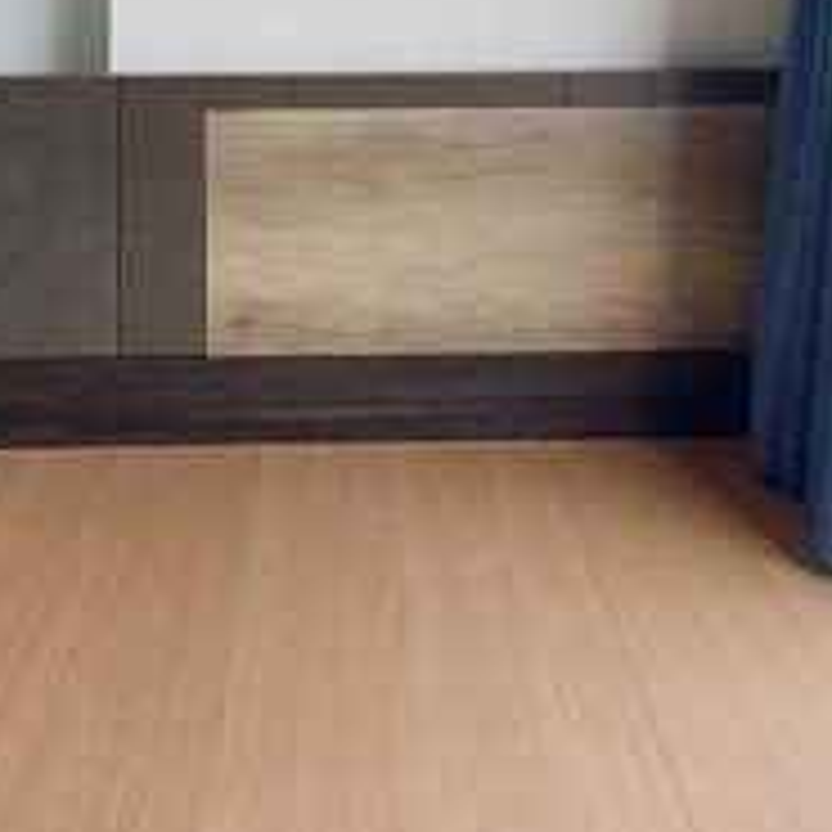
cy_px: -74
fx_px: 1115
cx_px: 378
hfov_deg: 40.9
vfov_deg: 35.3
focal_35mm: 41
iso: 64
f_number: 2.2
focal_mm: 1.3
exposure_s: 1/117
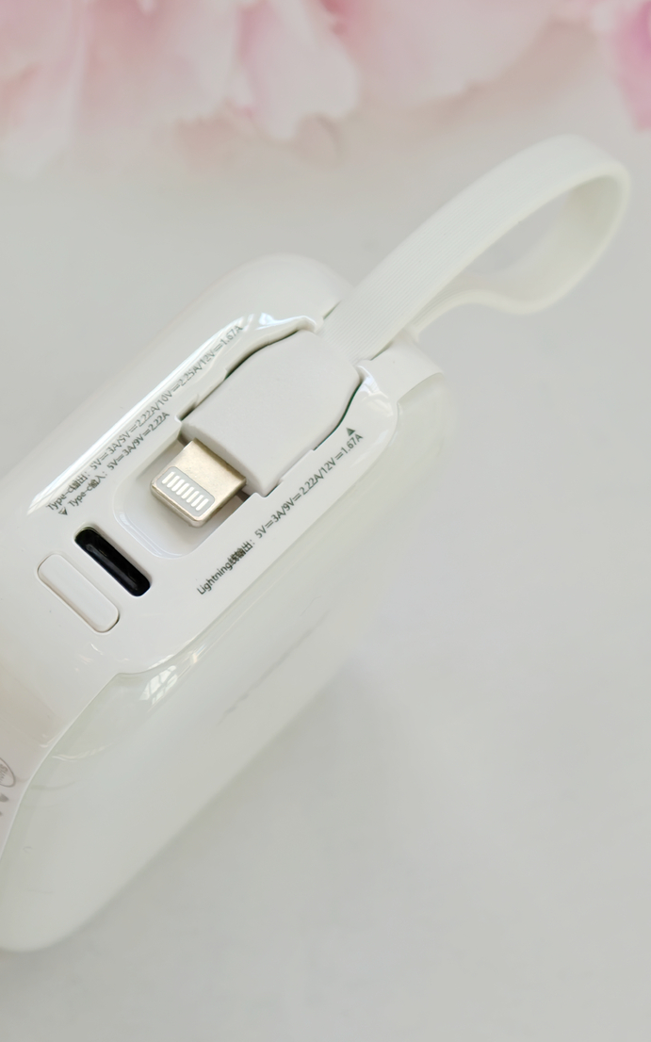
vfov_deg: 10.9
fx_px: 5452
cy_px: 521
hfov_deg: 6.8
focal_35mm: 192
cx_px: 197
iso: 125
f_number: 2.1
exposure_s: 1/200
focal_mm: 16.53
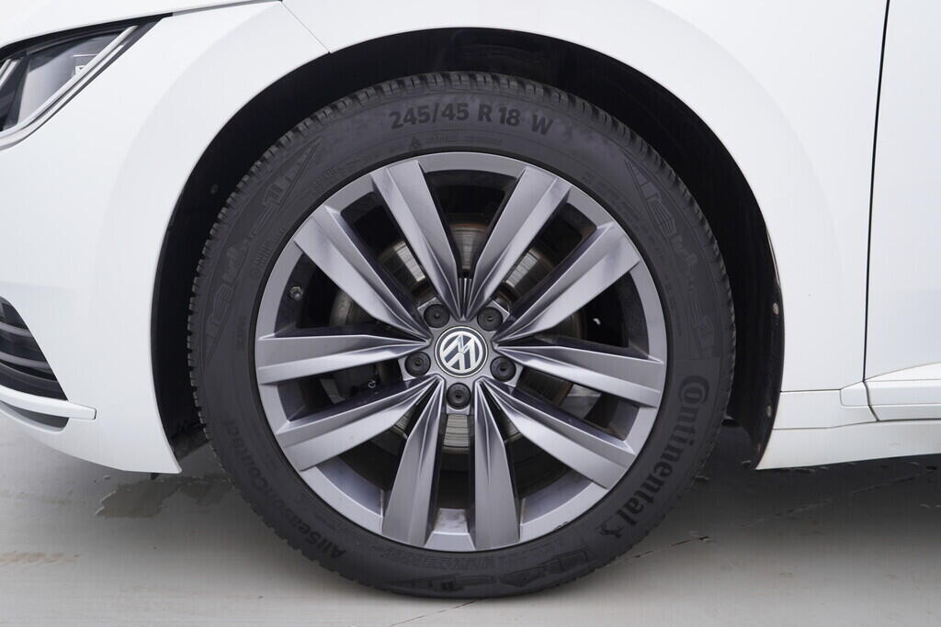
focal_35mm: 36
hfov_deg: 53.1
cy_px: 314
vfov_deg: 36.9
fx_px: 941
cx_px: 470
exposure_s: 1/60
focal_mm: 24
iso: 125
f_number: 3.2
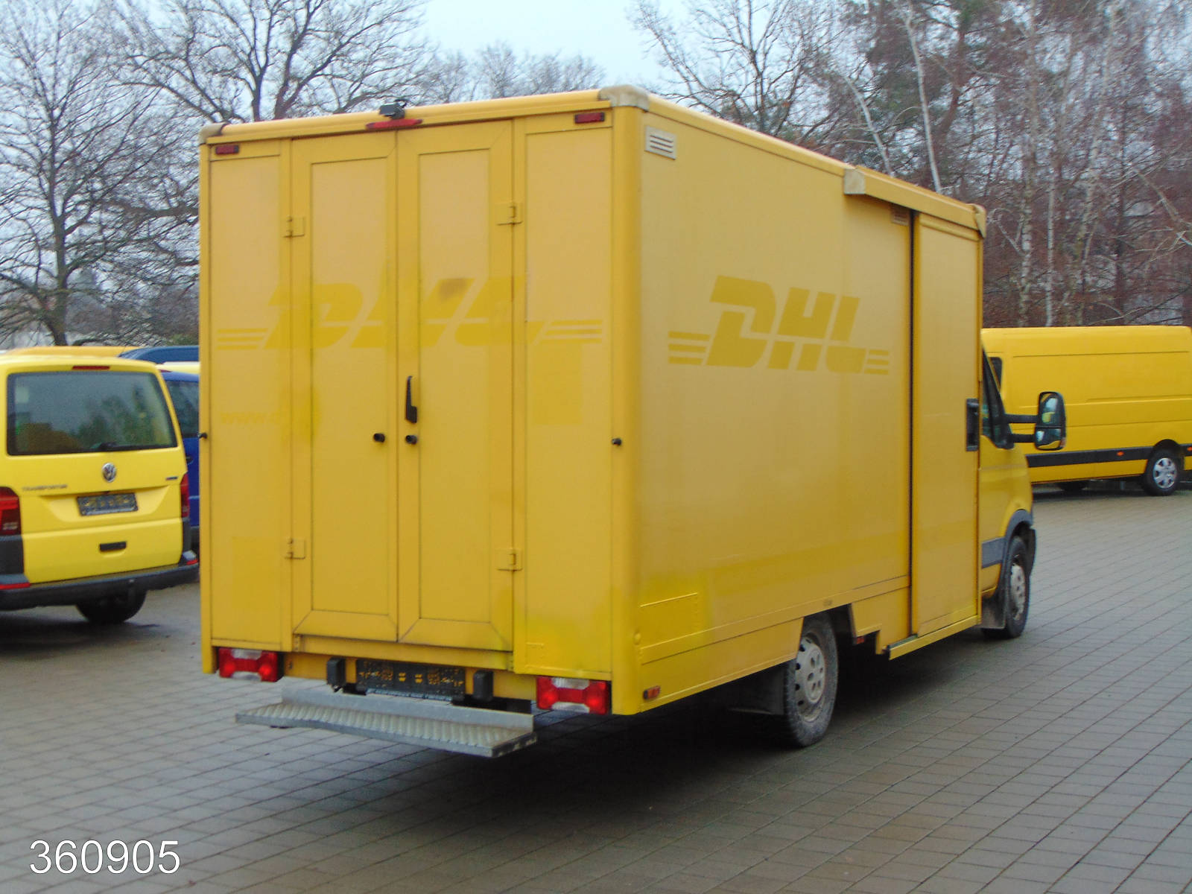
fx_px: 1722
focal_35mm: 50
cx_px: 596
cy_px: 447
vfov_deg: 29.1
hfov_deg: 38.2
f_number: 3.5
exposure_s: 1/30
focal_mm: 9
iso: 200
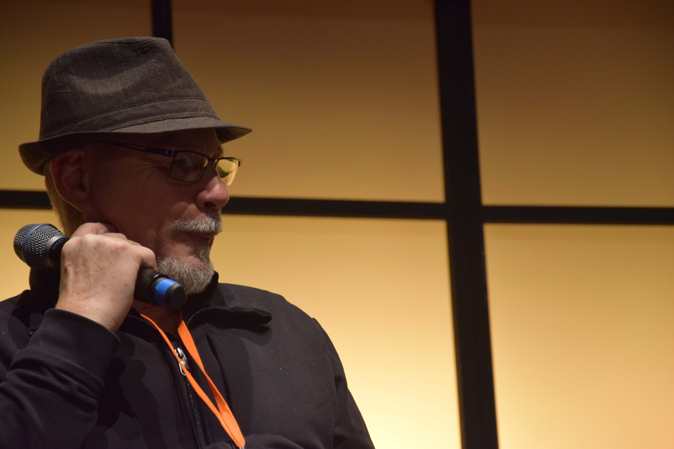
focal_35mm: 158
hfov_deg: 13.0
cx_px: 337
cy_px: 224
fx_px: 2949
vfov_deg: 8.7
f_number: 5.6
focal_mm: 105
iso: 1250
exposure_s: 1/60
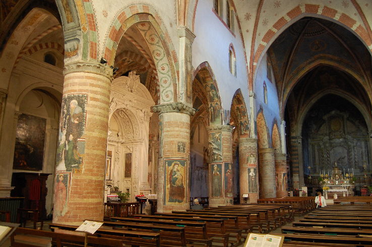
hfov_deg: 62.0
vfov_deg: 43.6
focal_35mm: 30
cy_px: 124
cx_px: 186
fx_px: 310
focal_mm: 20
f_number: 3.8
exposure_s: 1/13
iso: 800
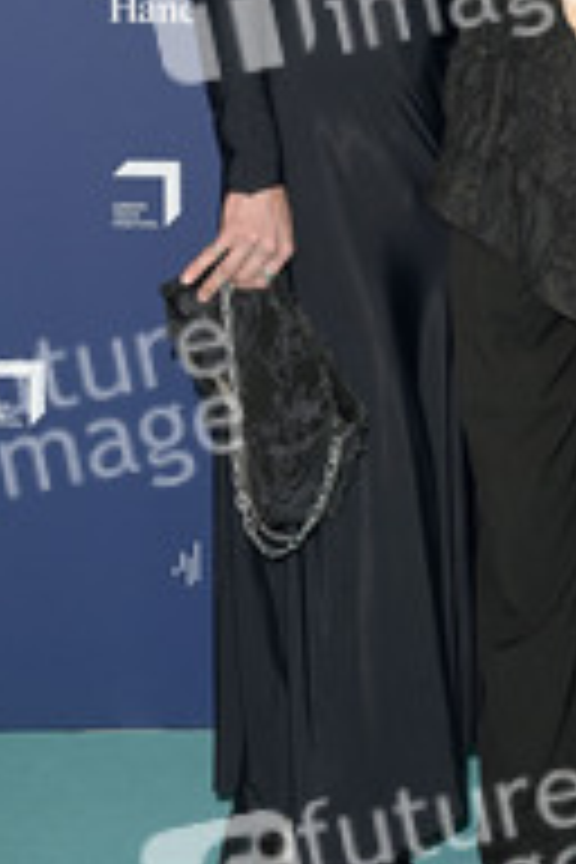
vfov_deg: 20.2
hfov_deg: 13.6
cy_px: 202
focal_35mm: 100
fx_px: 2400
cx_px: 504
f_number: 6.3
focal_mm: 48
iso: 640
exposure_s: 1/250
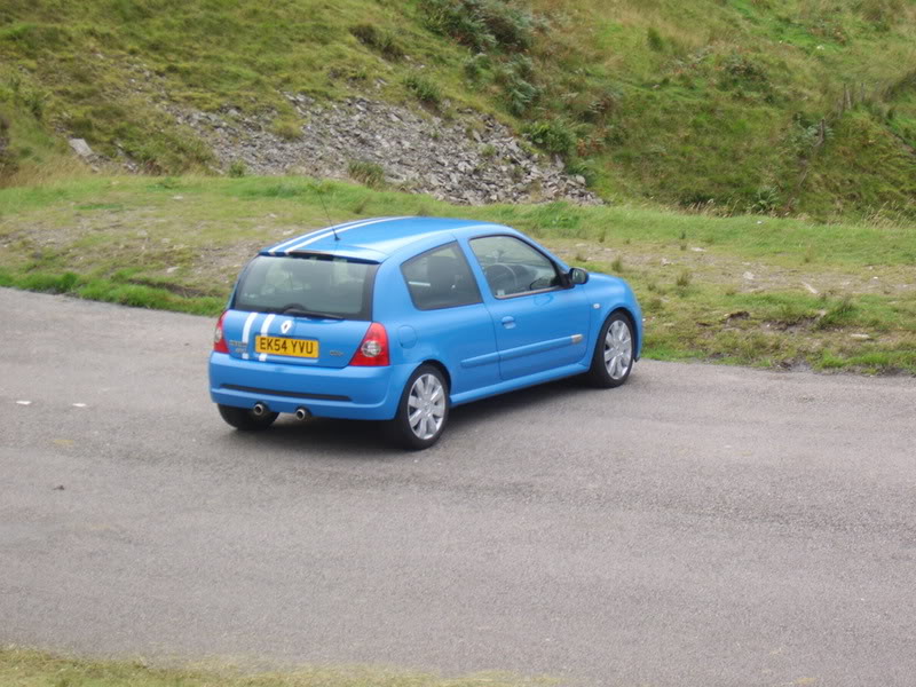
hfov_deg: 22.5
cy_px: 344
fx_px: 2302
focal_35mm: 87
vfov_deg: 17.0
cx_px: 458
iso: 50
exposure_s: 1/50
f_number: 4.9
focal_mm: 22.74
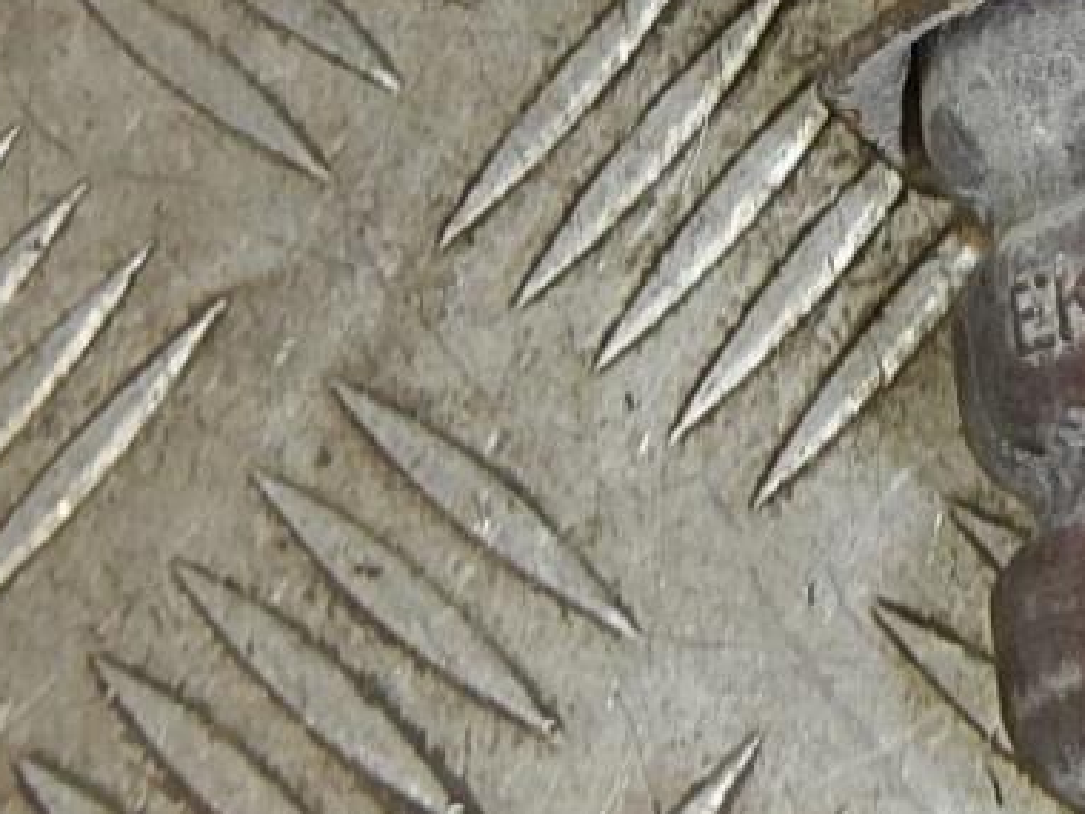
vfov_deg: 13.5
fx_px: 3322
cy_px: -228
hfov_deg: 17.8
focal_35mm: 106
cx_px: 1242
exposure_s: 1/30
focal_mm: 5
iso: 200
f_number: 3.9
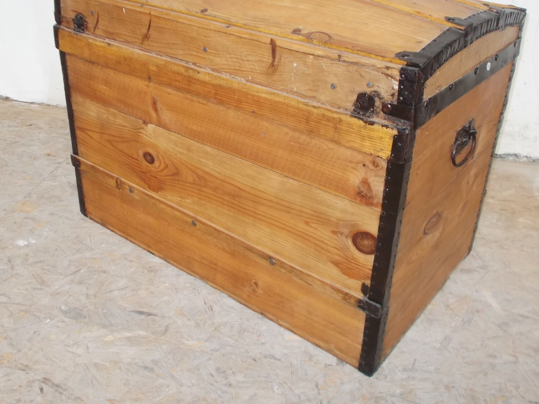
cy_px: 158
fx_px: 623
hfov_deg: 46.8
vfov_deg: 35.8
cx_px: 262
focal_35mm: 40
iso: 200
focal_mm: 5.3
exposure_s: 1/25
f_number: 3.4
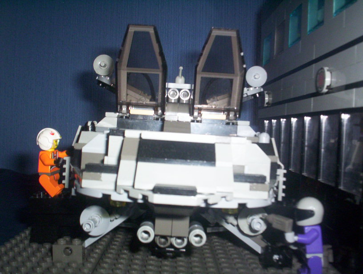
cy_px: 137
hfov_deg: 48.9
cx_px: 182
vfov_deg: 37.9
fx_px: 399
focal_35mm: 38
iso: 140
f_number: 4.5
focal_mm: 4.99
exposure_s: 1/60
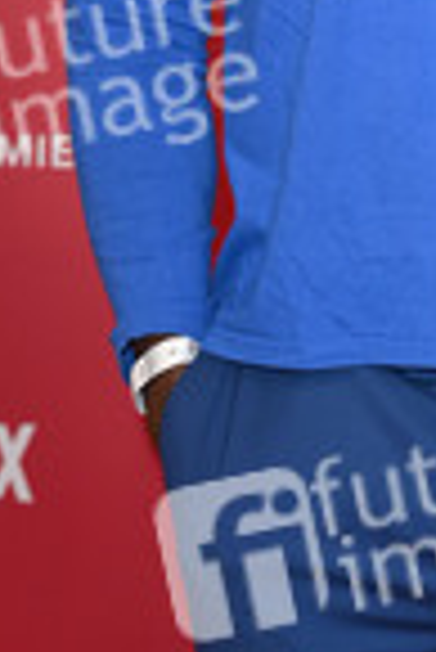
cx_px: 517
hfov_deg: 5.4
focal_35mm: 254
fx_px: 4603
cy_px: -139
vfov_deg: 8.0
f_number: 6.3
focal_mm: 92
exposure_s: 1/250
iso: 640
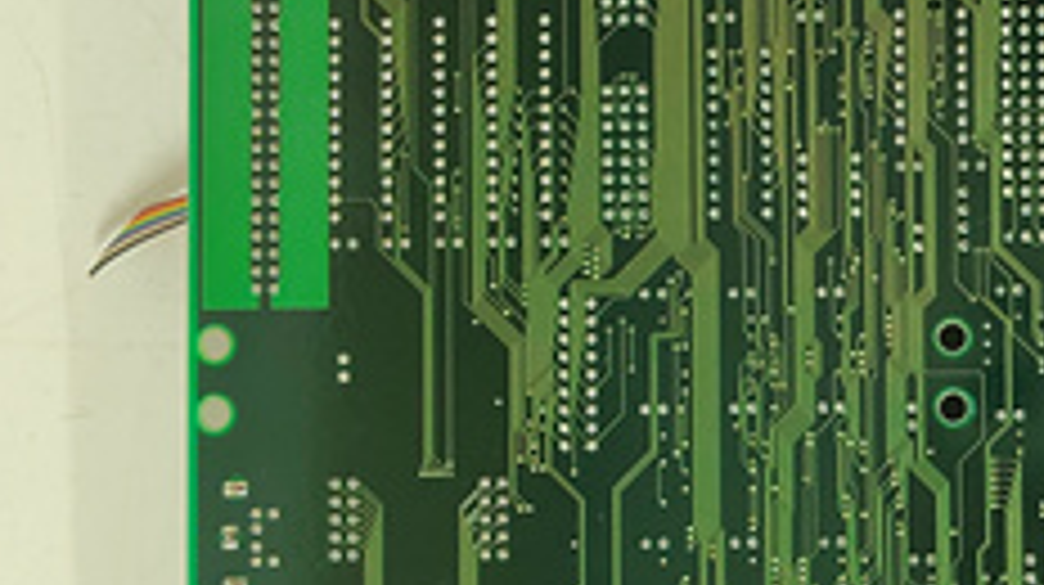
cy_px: 346
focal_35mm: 72
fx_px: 1991
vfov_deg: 16.7
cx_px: 886
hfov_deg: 28.5
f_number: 1.9
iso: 1906
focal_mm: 5.52
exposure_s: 1/50
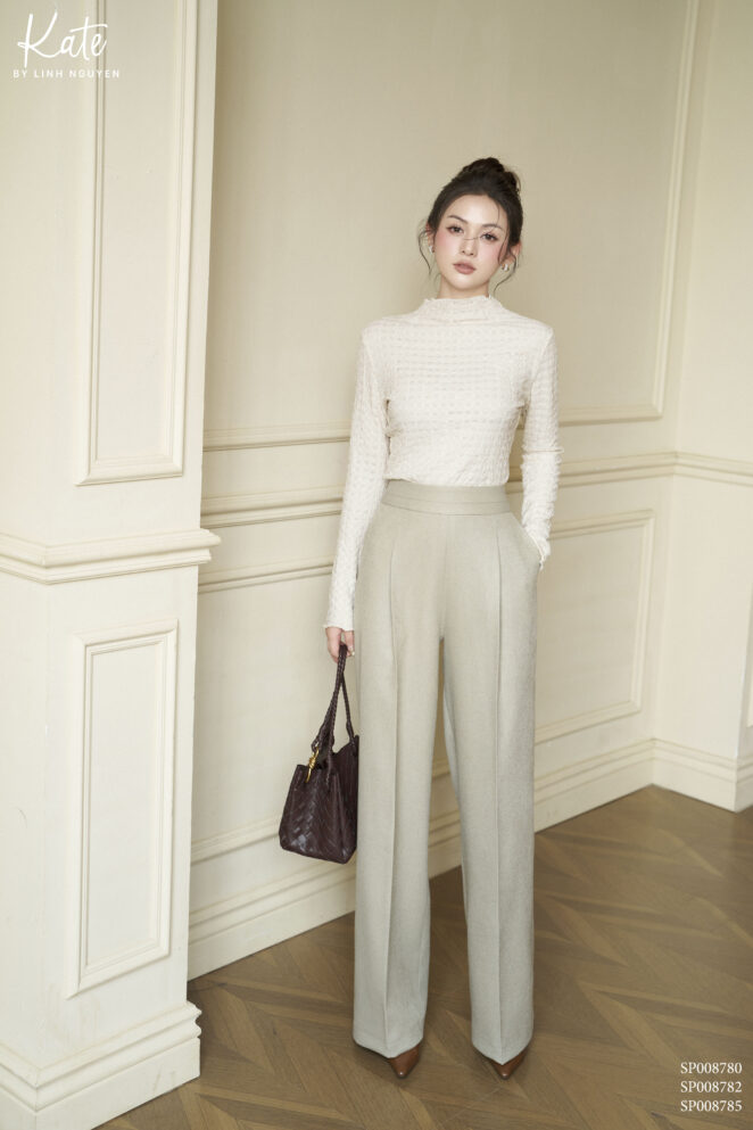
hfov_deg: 27.0
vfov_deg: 39.6
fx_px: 1569
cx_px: 376
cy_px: 565
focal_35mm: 50
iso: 400
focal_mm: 50
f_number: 3.5
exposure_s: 1/160
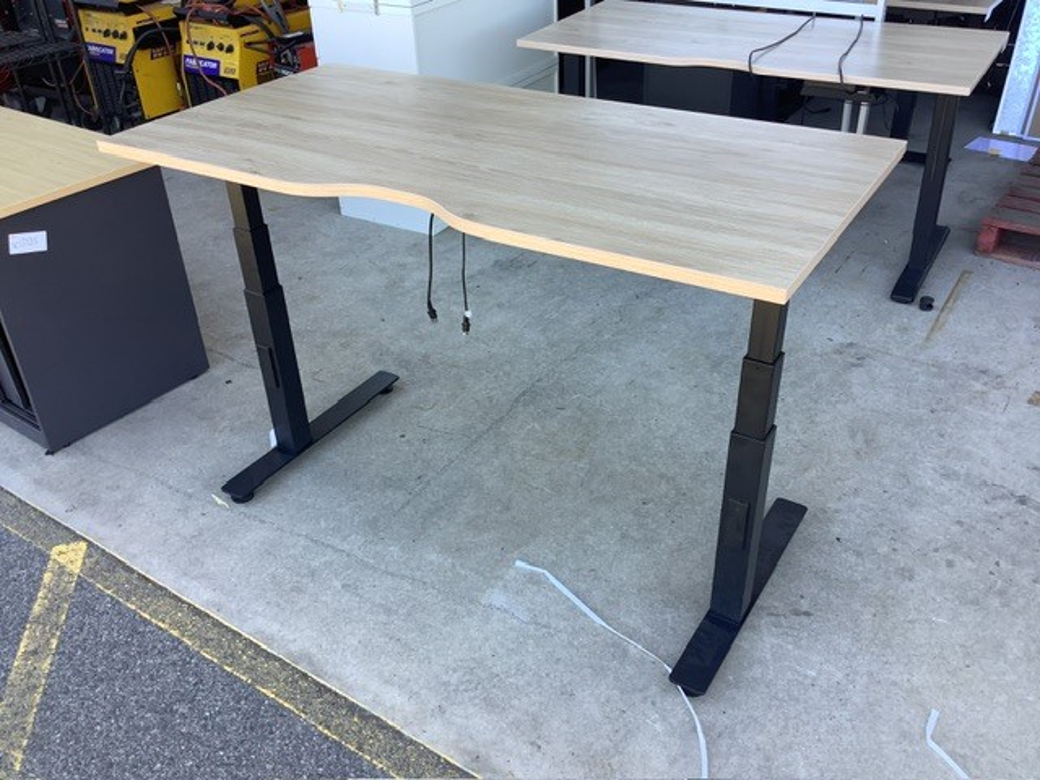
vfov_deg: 45.4
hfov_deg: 58.4
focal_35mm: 31
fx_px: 931
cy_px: 390
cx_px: 520
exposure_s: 1/120
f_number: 2.4
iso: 25
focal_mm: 3.3
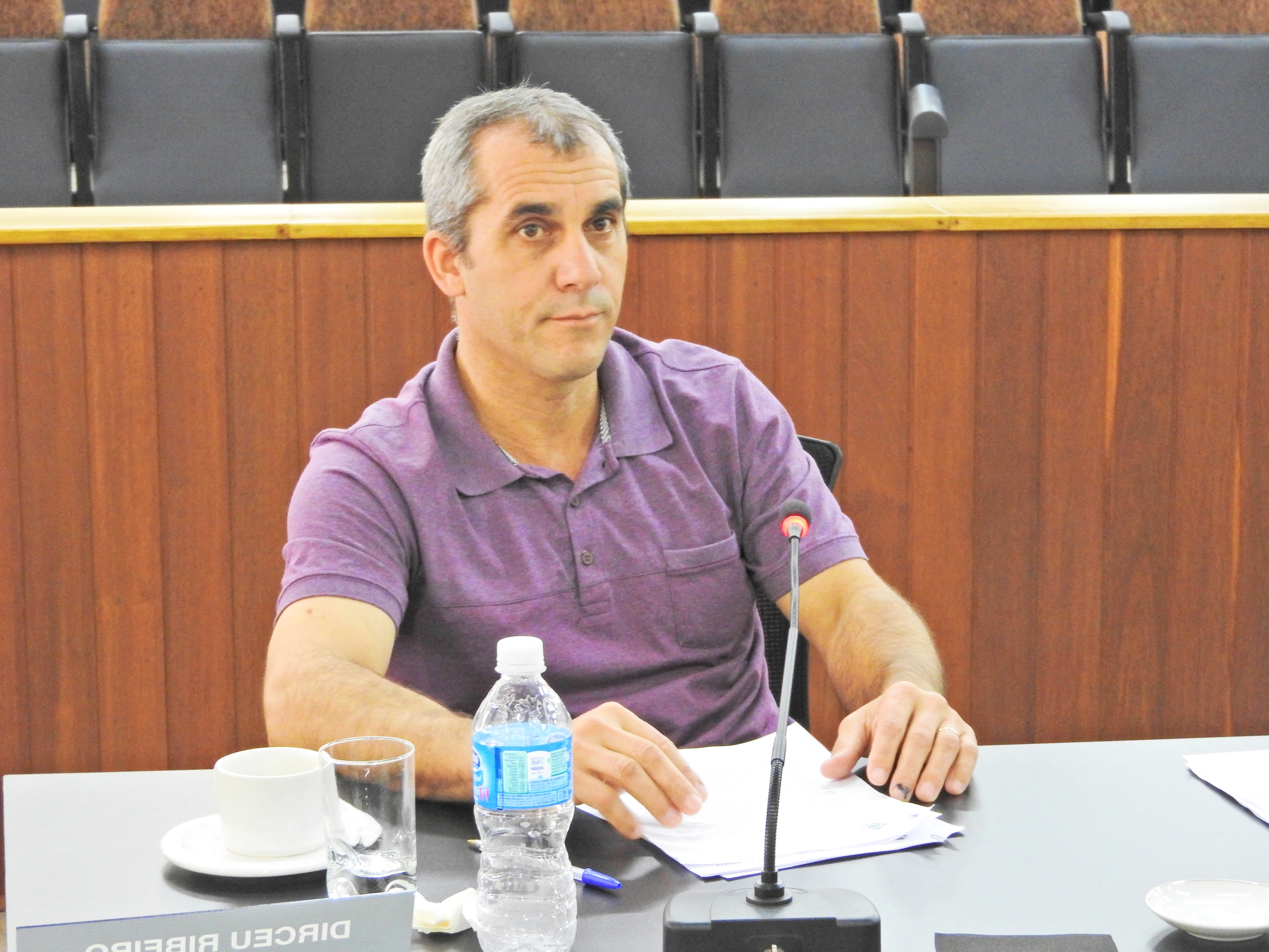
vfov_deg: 17.4
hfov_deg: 23.0
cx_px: 634
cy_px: 476
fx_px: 3116
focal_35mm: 85
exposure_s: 1/10
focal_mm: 15.2
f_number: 4.5
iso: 800
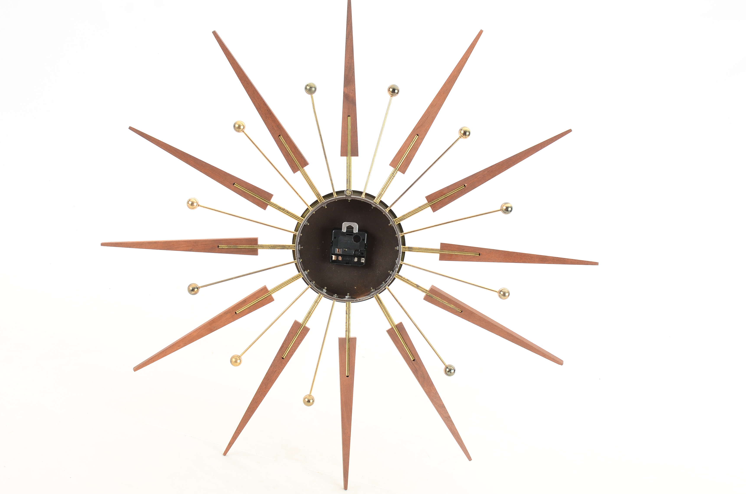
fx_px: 869
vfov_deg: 31.8
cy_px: 241
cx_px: 352
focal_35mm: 42
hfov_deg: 46.5
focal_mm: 26
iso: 320
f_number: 11
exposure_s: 1/60
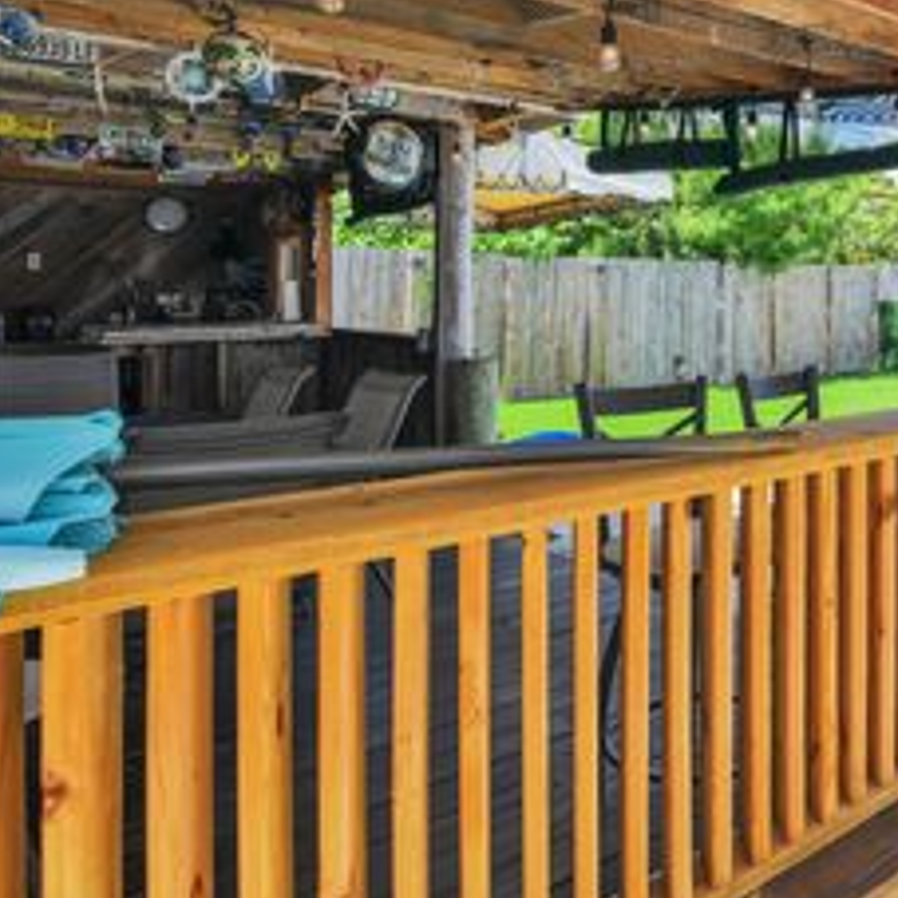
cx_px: 847
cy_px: 275
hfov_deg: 47.2
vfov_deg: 52.6
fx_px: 880
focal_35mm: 30
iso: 400
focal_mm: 16
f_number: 8
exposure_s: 1/1000
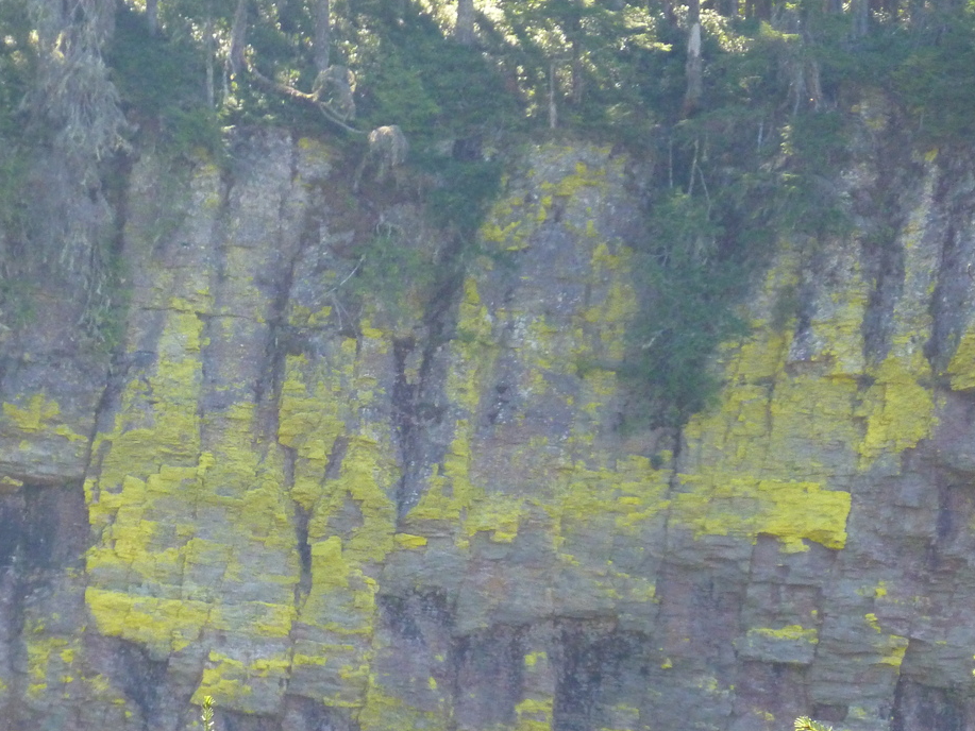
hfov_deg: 5.8
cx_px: 296
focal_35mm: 342
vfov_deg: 4.3
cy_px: 426
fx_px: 9634
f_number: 5.9
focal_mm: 36
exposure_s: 1/80
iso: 400
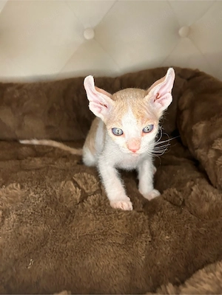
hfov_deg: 53.1
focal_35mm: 26
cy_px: 148
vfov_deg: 67.3
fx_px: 222
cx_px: 111
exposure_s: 1/50
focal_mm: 5.7
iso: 250
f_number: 1.5
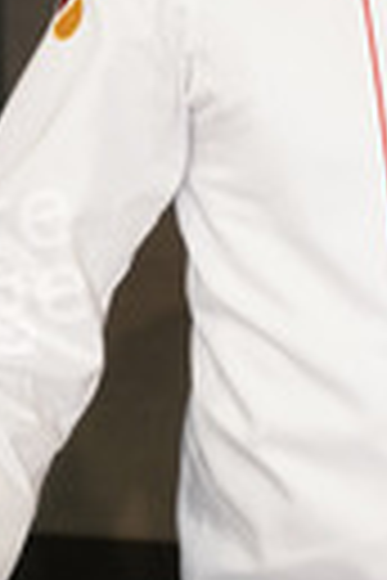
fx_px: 1951
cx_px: 346
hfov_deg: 11.3
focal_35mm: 121
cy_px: 72
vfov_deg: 16.7
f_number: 5.6
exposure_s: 1/160
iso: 2000
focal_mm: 39
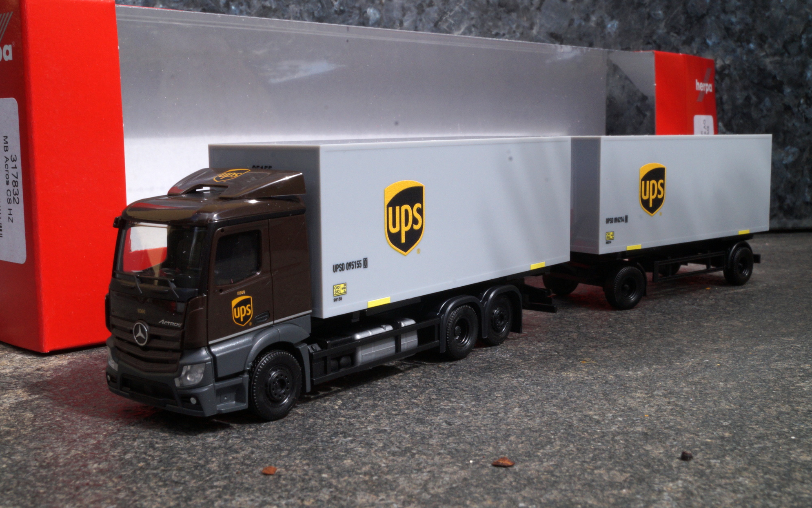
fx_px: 952
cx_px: 407
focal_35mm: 43
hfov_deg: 46.2
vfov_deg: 29.9
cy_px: 258
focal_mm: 28
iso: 400
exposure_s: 1/60
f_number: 25
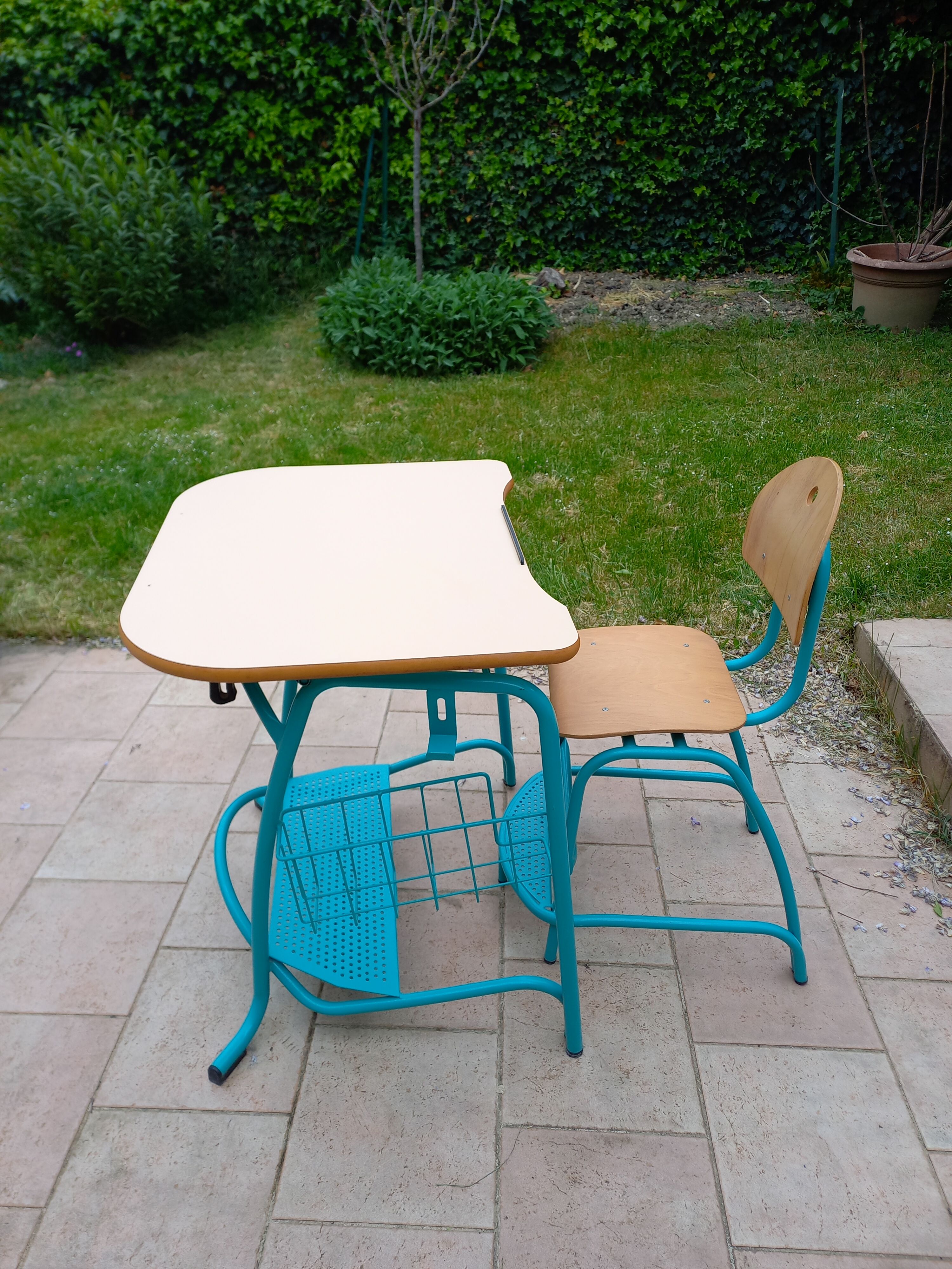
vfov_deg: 69.4
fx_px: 917
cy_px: 634
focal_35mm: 25
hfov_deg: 54.9
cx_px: 476
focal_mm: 4.65
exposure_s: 1/127
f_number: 1.8
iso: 50
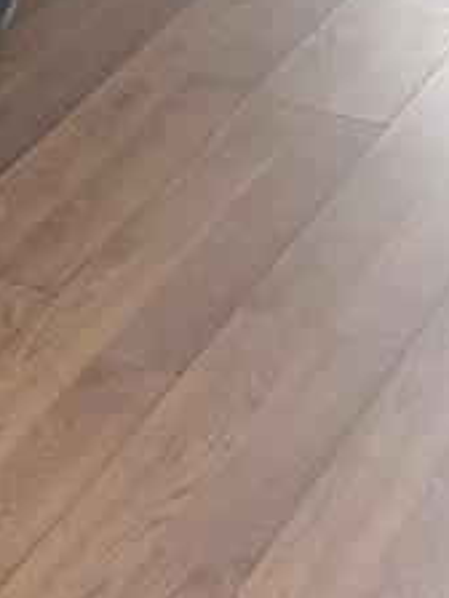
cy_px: -440
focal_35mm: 139
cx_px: -727
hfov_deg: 9.2
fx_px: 2404
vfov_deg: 13.0
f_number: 1.8
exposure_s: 1/112
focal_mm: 4.25
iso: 125
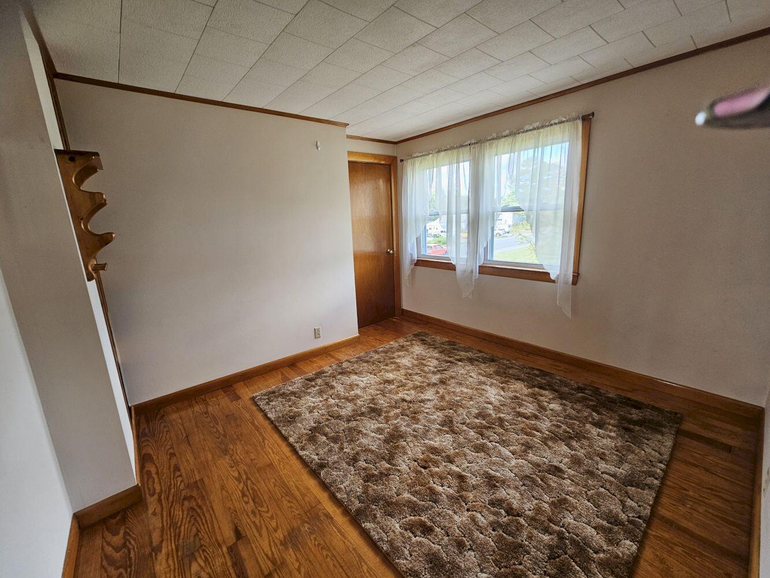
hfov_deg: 106.2
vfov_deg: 89.9
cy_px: 289
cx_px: 385
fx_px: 289
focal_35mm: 13
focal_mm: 2.2
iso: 160
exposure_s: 1/60
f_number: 2.2
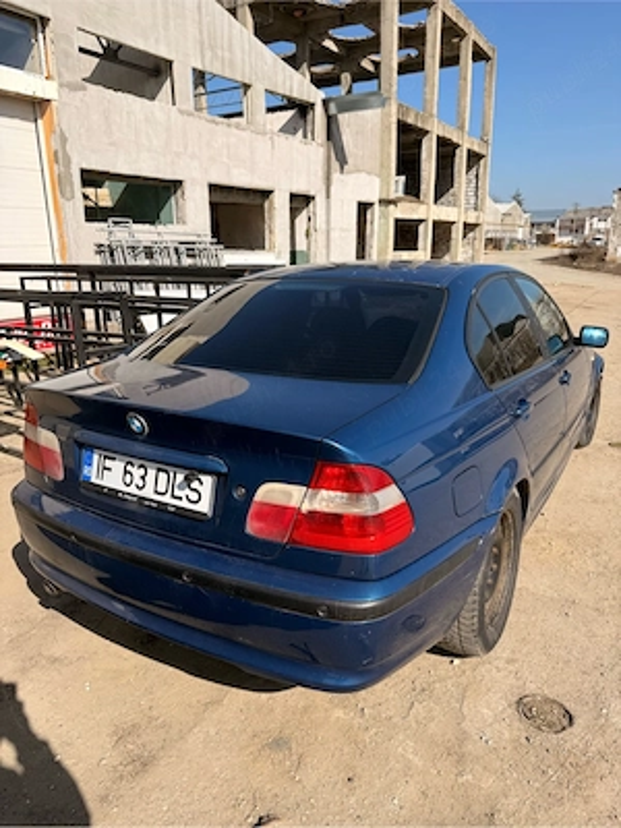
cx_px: 310
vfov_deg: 71.6
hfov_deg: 56.8
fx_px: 574
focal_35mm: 24
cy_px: 414
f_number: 1.78
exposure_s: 1/5319
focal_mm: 6.76
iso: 80
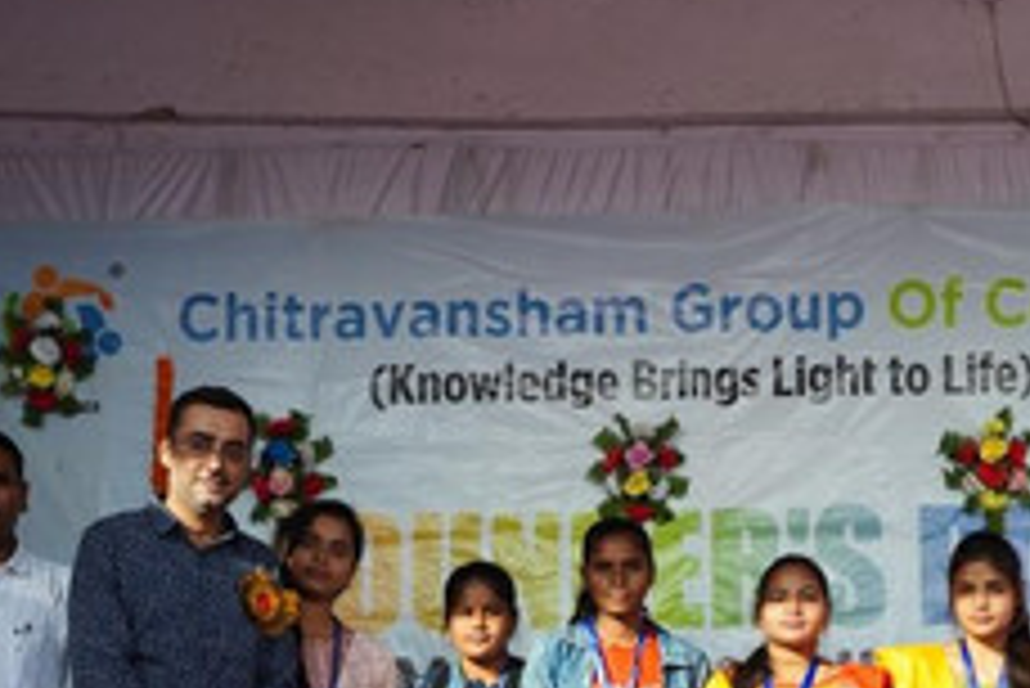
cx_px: 796
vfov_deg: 16.1
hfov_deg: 24.1
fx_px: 2376
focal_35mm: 83
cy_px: 717
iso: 320
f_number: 6.3
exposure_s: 1/160
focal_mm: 38
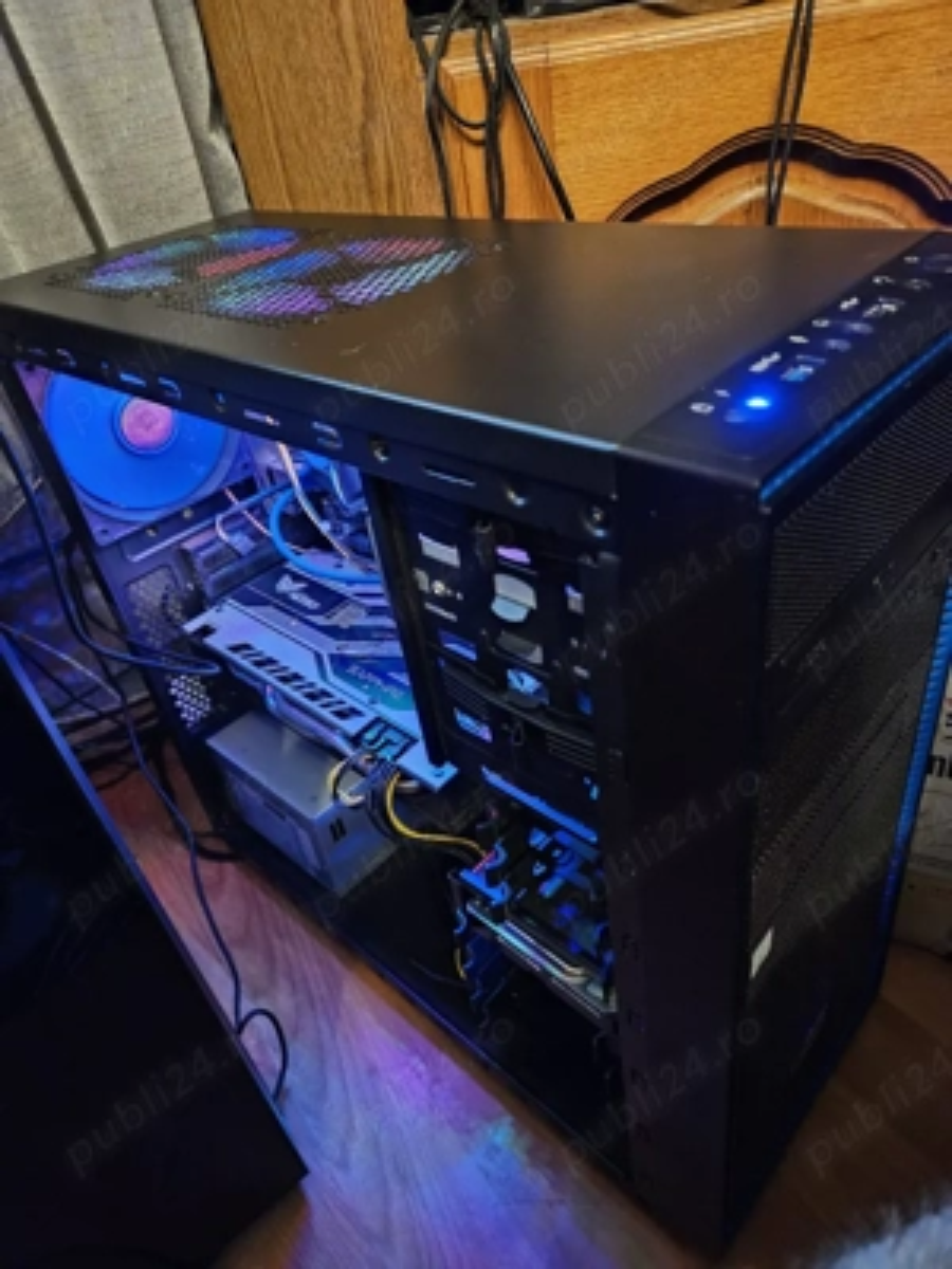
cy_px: 634
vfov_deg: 73.9
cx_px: 476
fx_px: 843
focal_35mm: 23
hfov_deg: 58.9
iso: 1600
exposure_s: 1/25.1
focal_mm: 5.4
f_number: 1.8
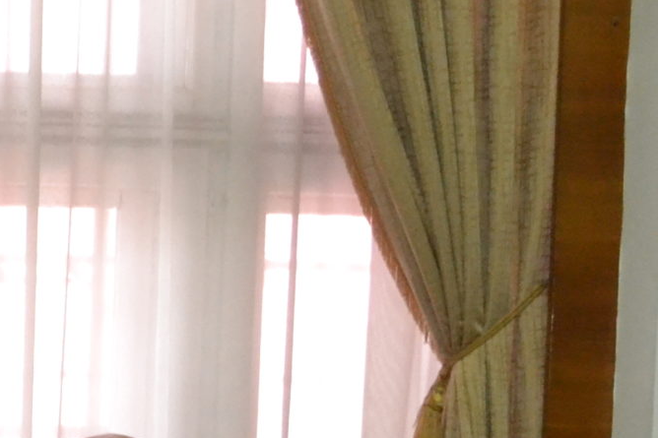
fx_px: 2522
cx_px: -398
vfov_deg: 9.8
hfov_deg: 13.8
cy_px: 540
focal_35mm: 138
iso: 3200
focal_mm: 24
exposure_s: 1/60
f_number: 4
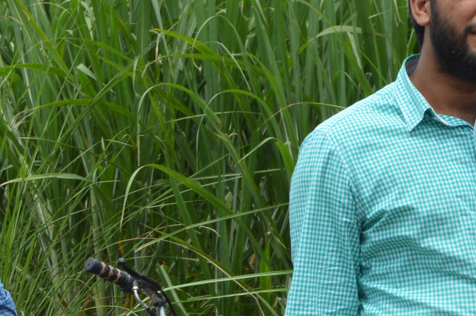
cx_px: -115
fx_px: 2365
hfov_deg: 11.2
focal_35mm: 179
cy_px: 324
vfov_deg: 7.6
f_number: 8
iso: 100
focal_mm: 28
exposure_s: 1/250
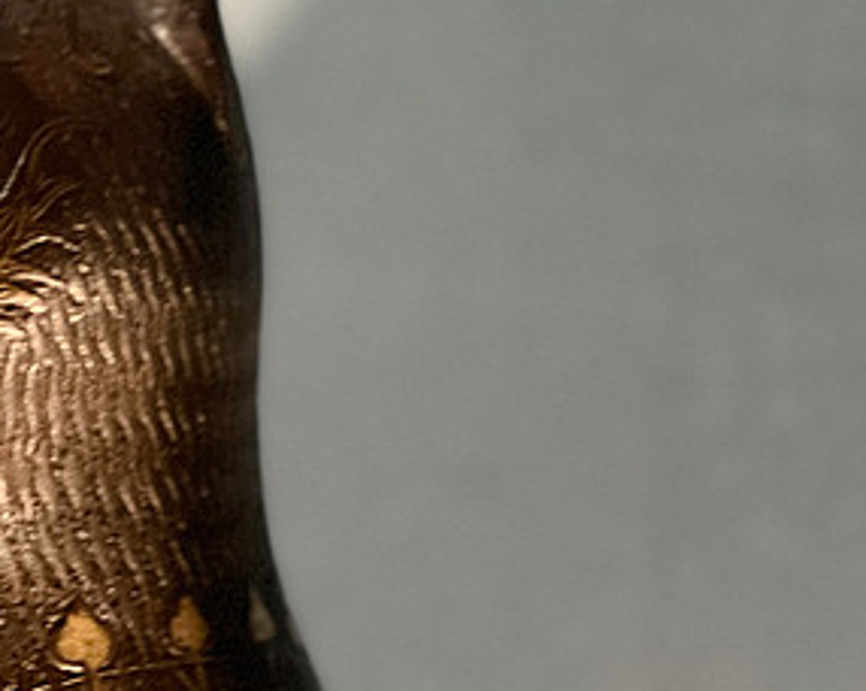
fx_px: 4479
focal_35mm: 175
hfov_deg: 10.8
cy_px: 600
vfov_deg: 8.8
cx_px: -303
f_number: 2.2
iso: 400
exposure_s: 1/24
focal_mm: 7.5
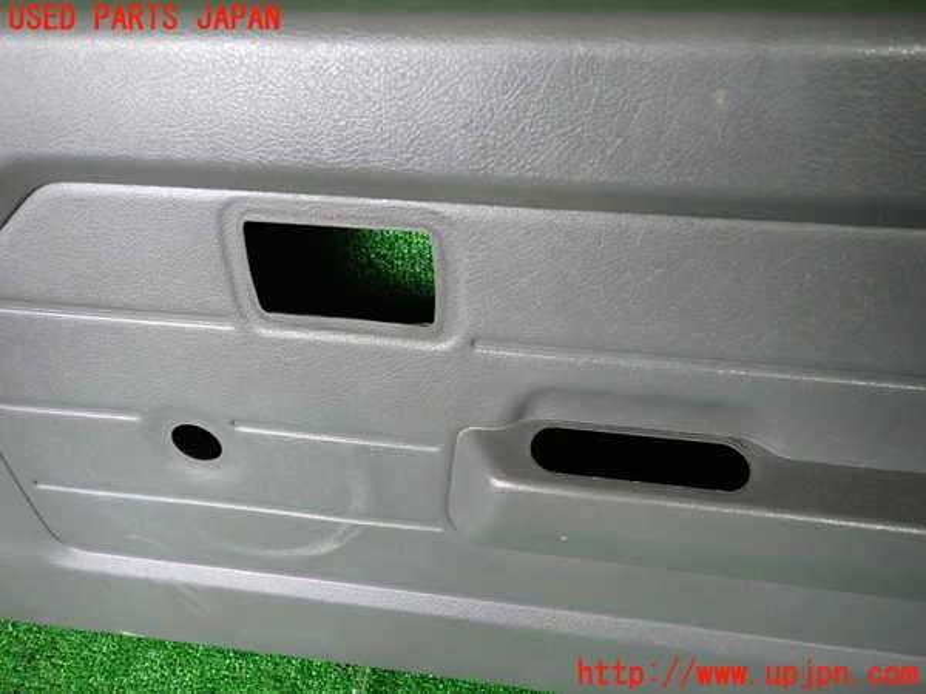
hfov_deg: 69.4
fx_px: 669
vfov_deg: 54.9
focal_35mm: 25
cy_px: 347
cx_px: 463
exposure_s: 1/30
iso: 400
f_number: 2
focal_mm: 4.5
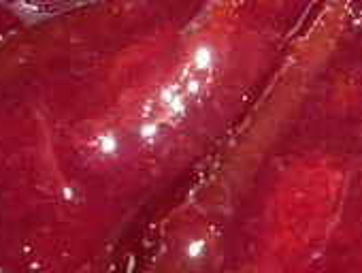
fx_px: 1477
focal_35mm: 141
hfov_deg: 13.9
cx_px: 292
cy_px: 94
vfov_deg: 10.5
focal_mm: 5.2
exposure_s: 1/30
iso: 100
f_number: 4
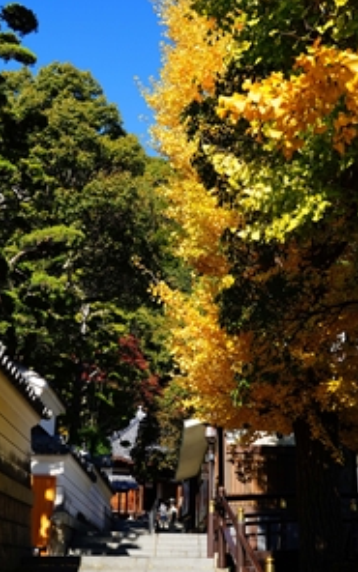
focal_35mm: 51
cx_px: 187
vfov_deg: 39.5
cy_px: 249
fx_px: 796
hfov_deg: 25.3
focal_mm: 37
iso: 125
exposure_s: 1/250
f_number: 8
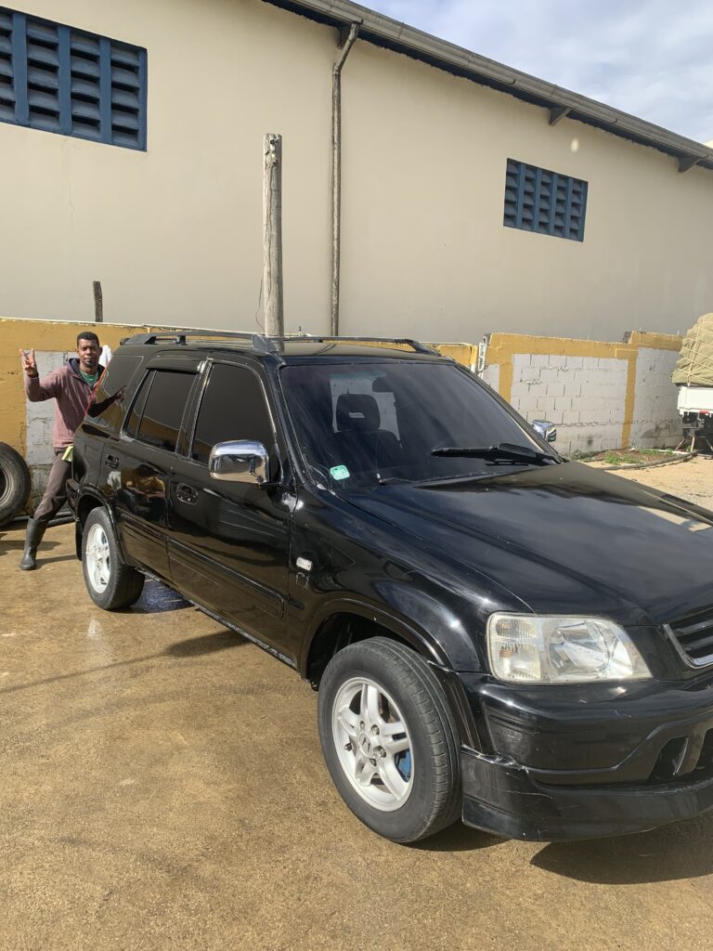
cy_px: 476
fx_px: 714
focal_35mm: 26
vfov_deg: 67.3
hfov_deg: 53.1
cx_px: 356
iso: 25
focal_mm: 4.25
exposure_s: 1/1748
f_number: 1.8
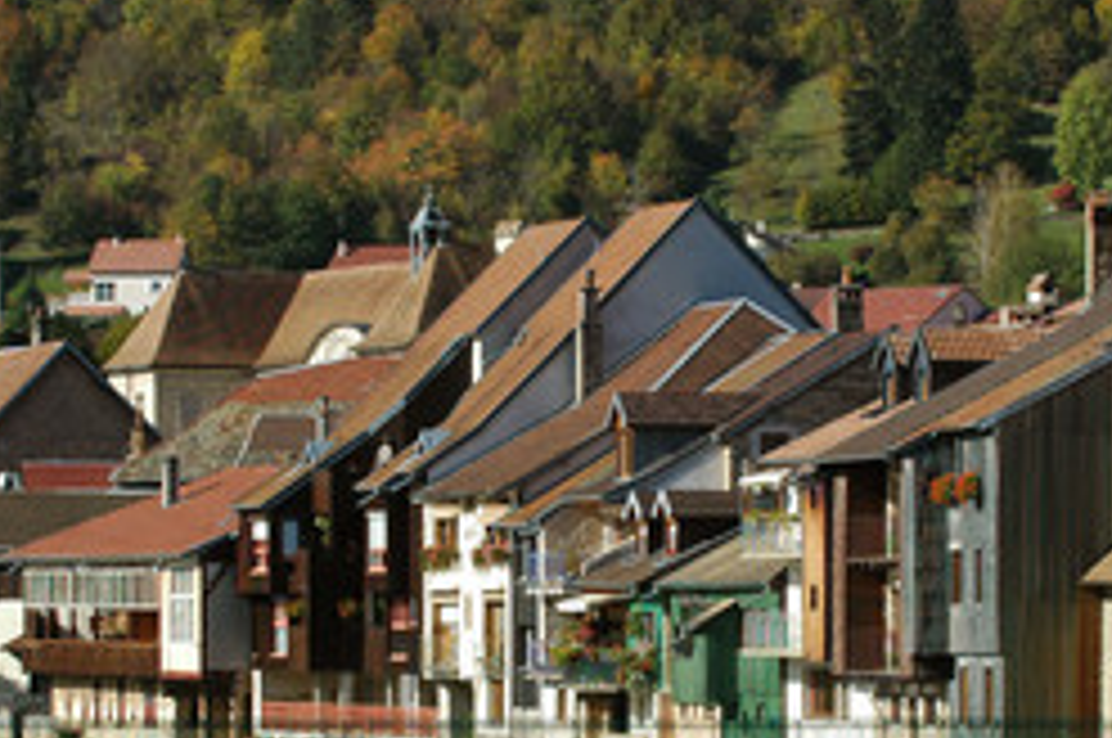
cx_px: 561
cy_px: 490
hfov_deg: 9.4
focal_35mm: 220
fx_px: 6787
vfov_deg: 6.2
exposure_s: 1/400
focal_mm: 86
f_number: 8
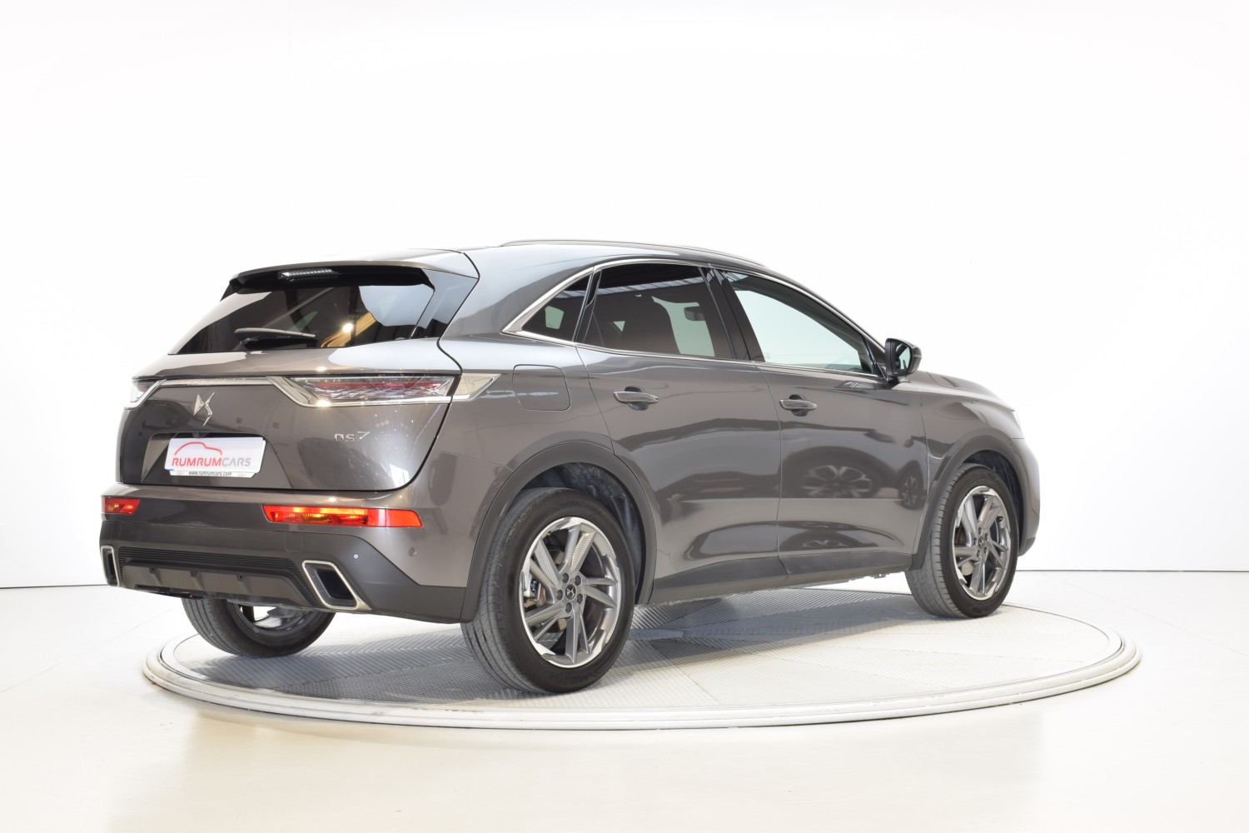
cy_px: 416
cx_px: 624
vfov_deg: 25.8
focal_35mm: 52
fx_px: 1821
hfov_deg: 37.9
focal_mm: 35
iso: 100
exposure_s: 1/2
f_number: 11
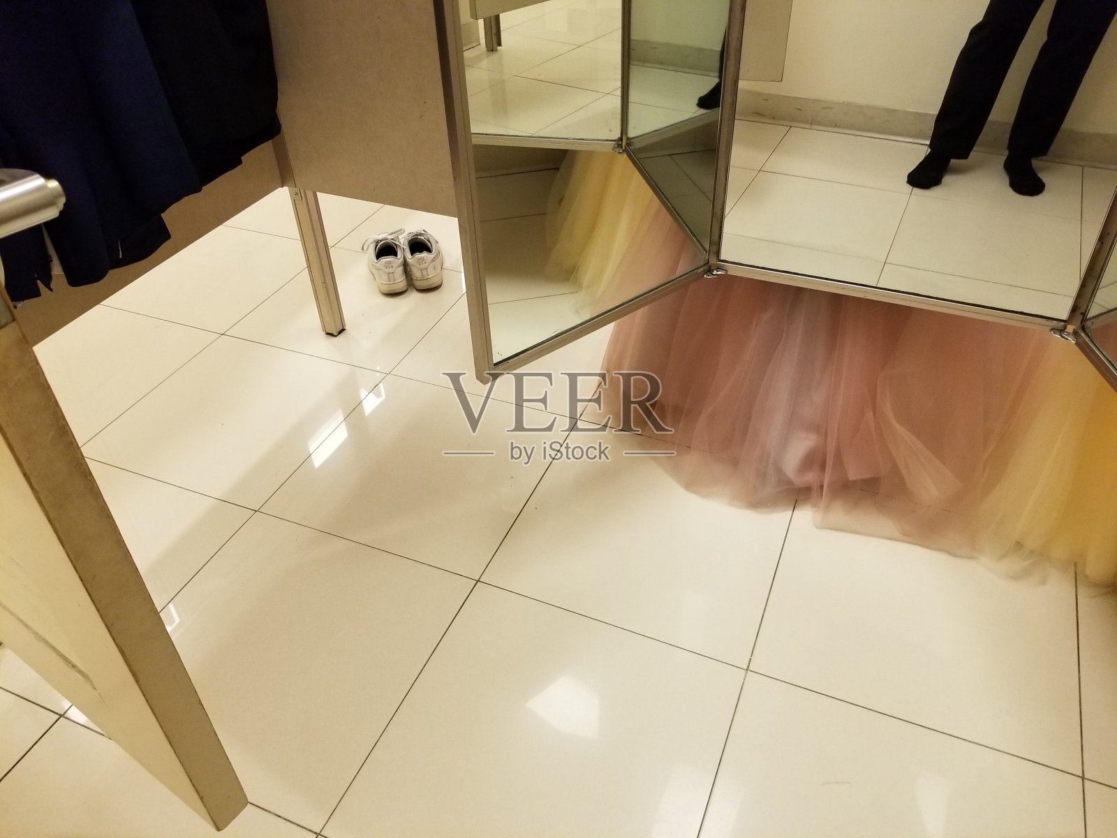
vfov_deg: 53.1
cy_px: 419
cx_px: 558
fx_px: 839
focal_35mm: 26
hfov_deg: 67.3
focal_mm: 4.25
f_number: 1.7
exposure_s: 1/40
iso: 160
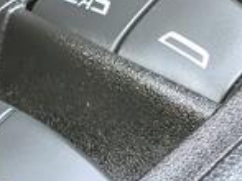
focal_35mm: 213
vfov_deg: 6.9
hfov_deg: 9.3
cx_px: 137
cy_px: -36
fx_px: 1488
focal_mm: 6.9
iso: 1091
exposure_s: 1/118
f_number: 1.68
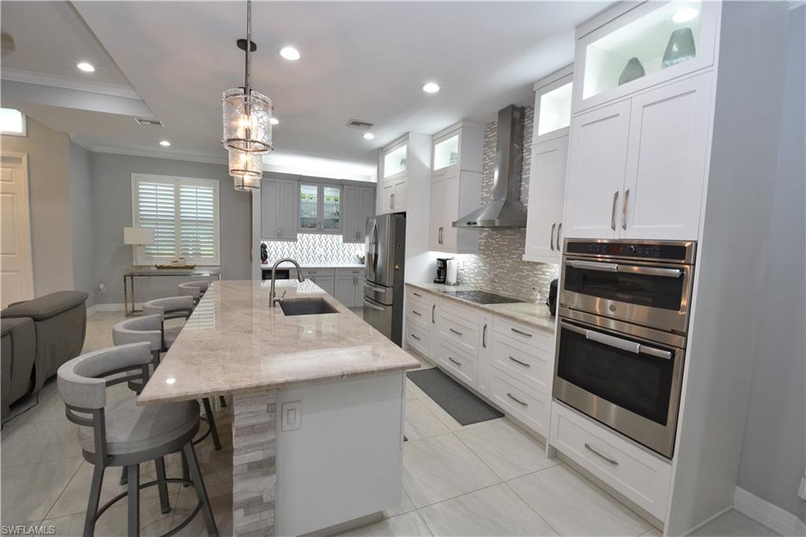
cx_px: 403
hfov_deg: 100.4
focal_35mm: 15
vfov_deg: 77.3
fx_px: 336
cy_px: 268
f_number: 14
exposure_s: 1/8
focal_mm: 10
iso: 500
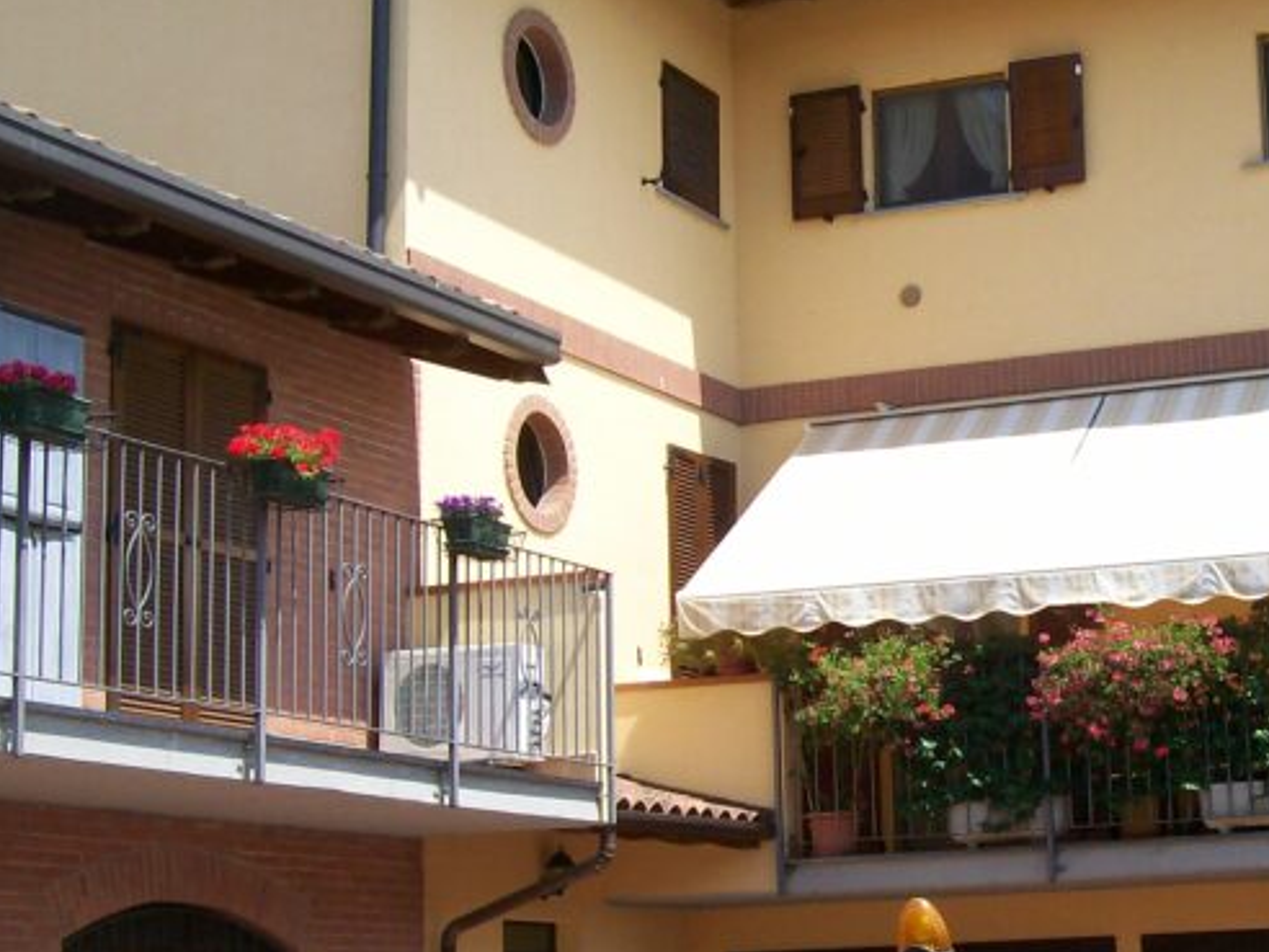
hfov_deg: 25.6
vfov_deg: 19.6
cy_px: 562
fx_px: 2749
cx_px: 967
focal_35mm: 75
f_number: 4.8
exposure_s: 1/381
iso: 80
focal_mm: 6
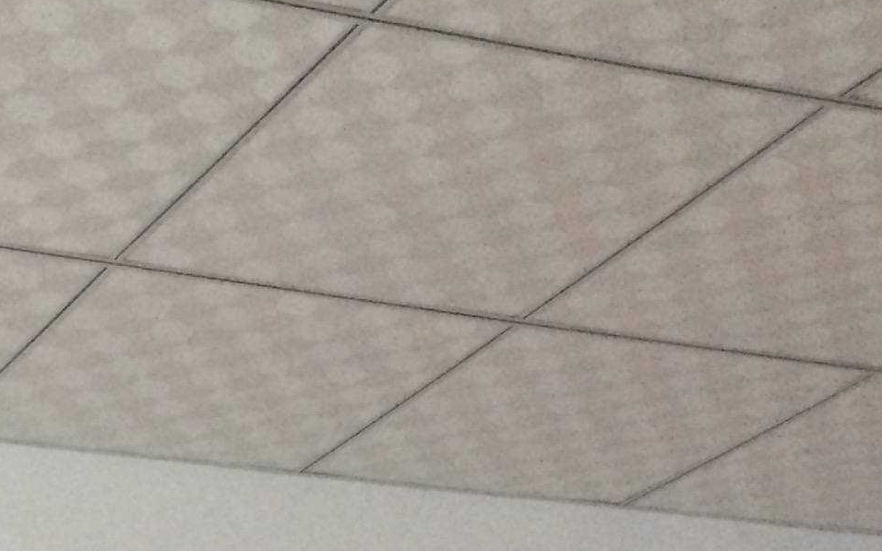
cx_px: -25
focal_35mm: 105
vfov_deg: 11.2
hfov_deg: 19.2
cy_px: 1118
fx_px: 2523
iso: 250
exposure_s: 1/25
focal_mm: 4.15
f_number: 2.2
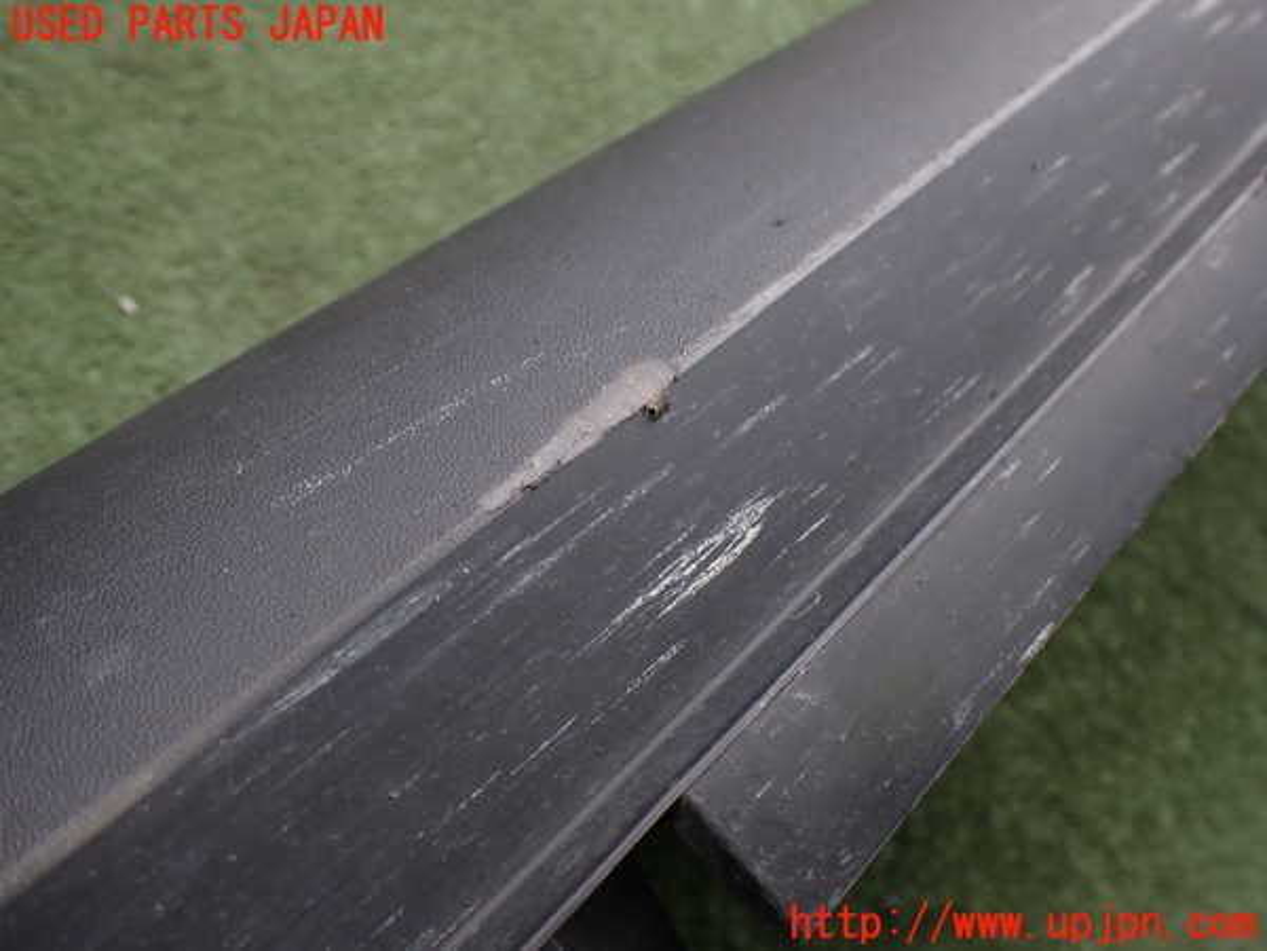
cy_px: 476
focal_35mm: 30
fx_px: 1098
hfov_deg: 60.0
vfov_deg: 46.8
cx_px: 634
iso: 100
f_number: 2.3
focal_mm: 5.4
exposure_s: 1/125
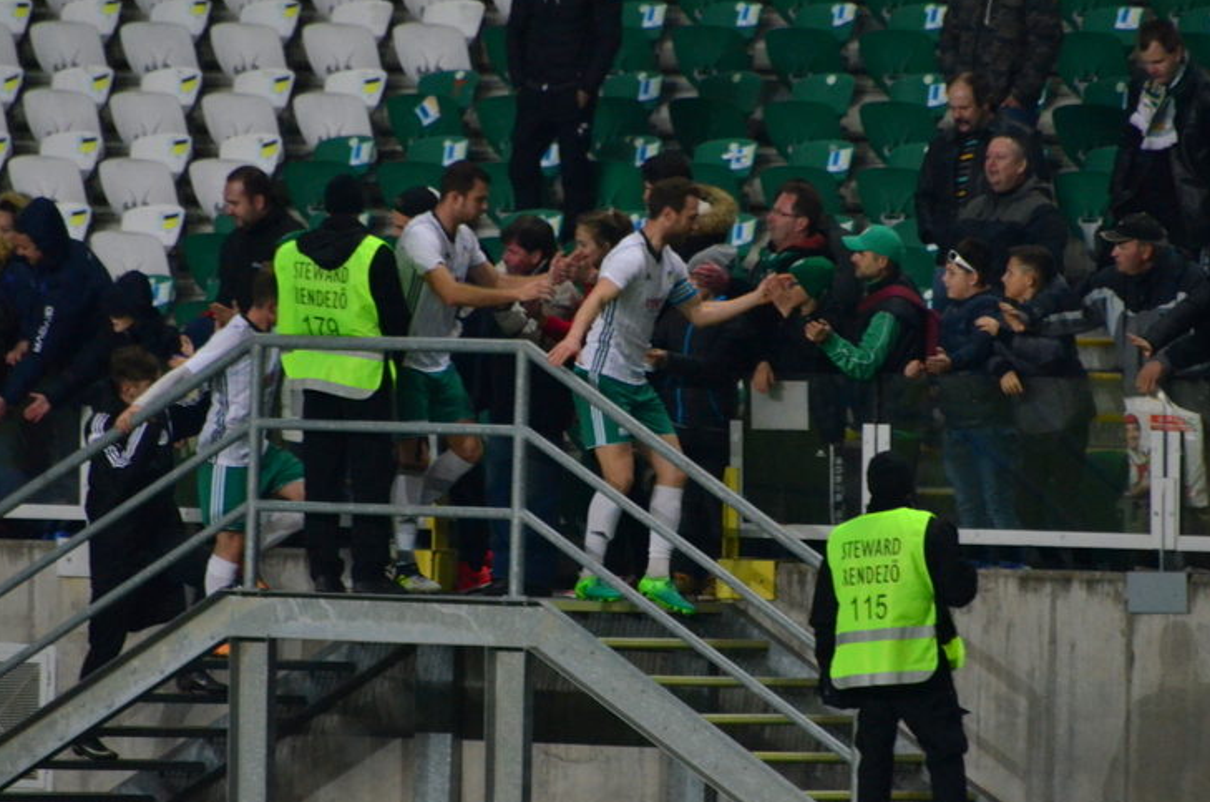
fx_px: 16571
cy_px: 430
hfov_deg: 4.2
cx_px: 654
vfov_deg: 2.8
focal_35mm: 494
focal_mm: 300
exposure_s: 1/320
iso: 3200
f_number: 5.6
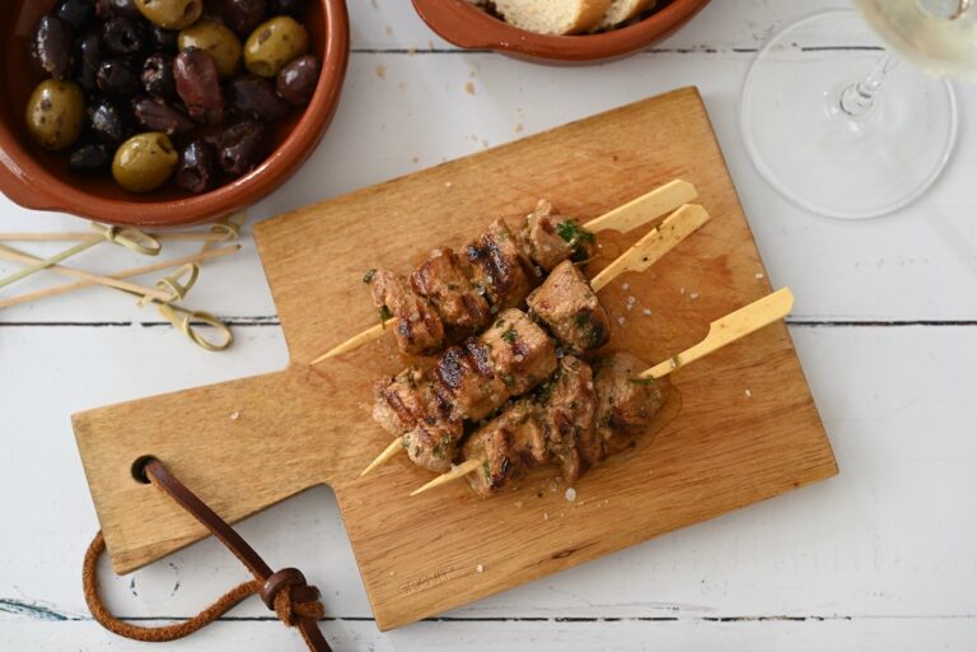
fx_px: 1357
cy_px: 326
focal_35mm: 50
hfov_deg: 39.6
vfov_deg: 27.0
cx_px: 488
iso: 125
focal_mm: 50
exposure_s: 1/25
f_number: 5
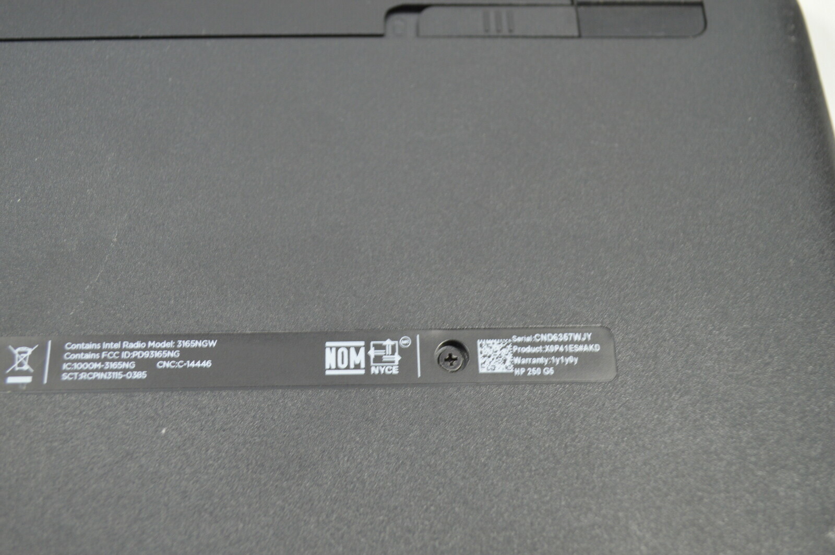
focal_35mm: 42
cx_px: 418
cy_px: 278
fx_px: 973
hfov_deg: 46.4
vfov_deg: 31.8
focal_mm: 28
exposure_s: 1/30
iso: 400
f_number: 4.5
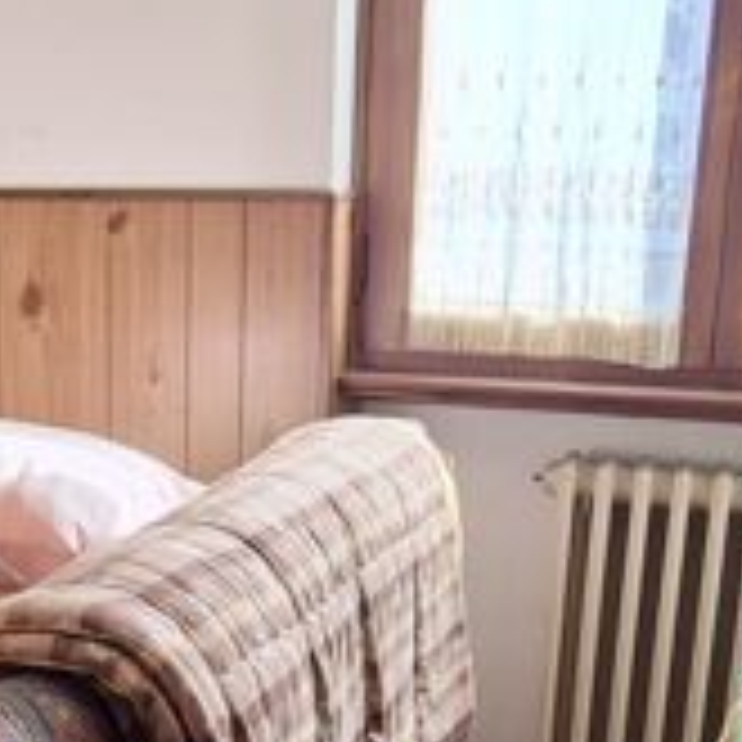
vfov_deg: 34.0
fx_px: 1188
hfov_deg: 33.5
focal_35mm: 49
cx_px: 128
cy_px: 558
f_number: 2.2
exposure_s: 1/100
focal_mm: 2.2
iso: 64
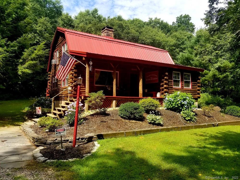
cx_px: 120
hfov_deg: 67.3
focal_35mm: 26
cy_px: 90
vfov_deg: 53.1
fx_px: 180
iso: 50
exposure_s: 1/1896
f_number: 1.7
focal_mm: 4.25
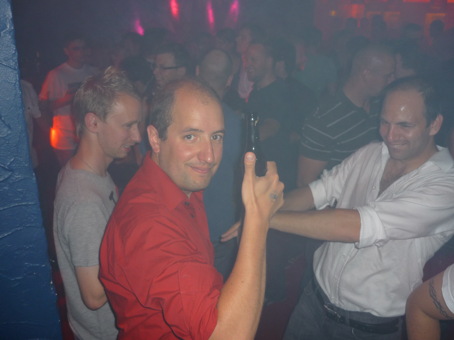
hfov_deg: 55.4
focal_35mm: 33
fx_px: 433
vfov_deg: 42.9
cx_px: 227
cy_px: 170
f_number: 2.8
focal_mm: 5.5
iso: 100
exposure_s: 1/30
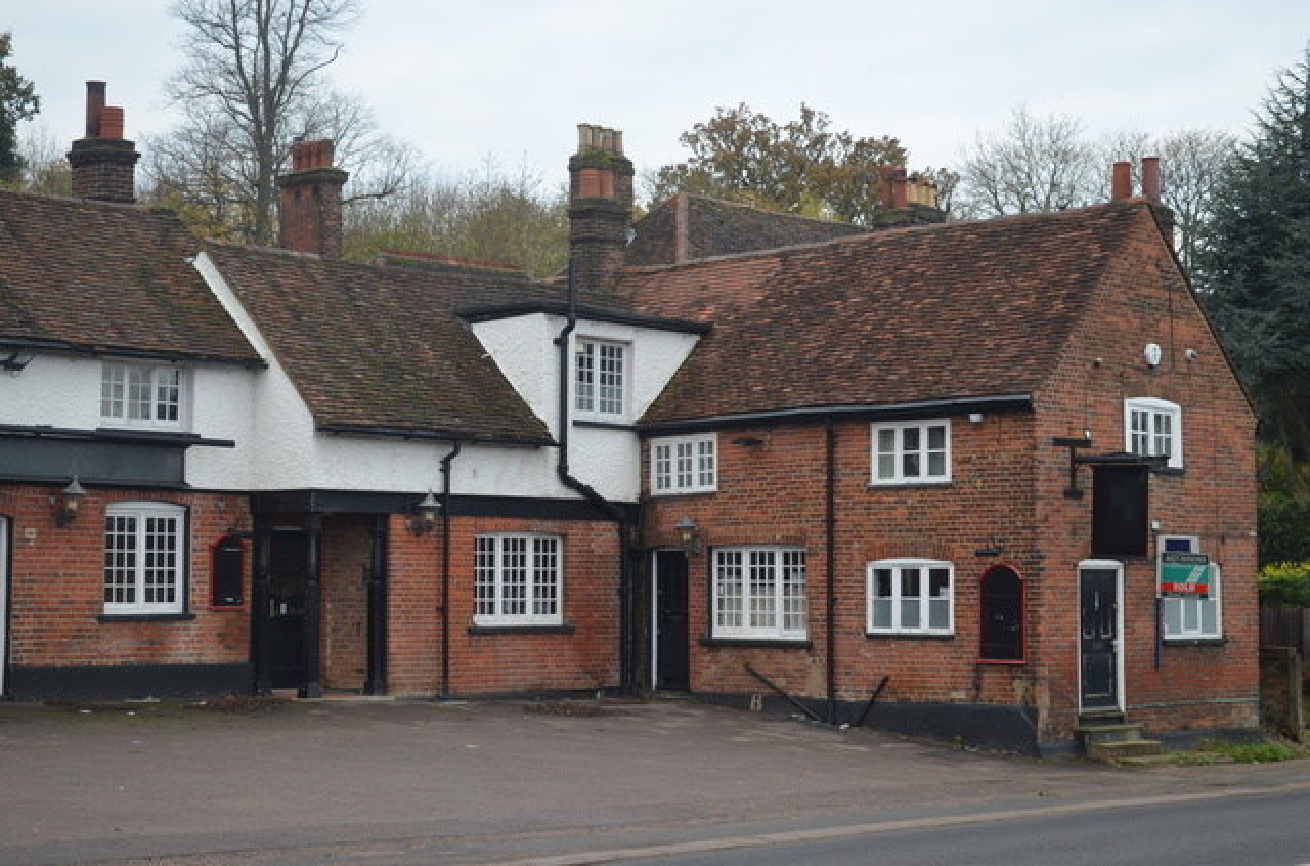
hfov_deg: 30.6
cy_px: 433
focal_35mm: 66
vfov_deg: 20.5
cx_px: 655
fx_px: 2395
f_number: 5.6
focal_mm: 44
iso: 250
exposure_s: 1/125
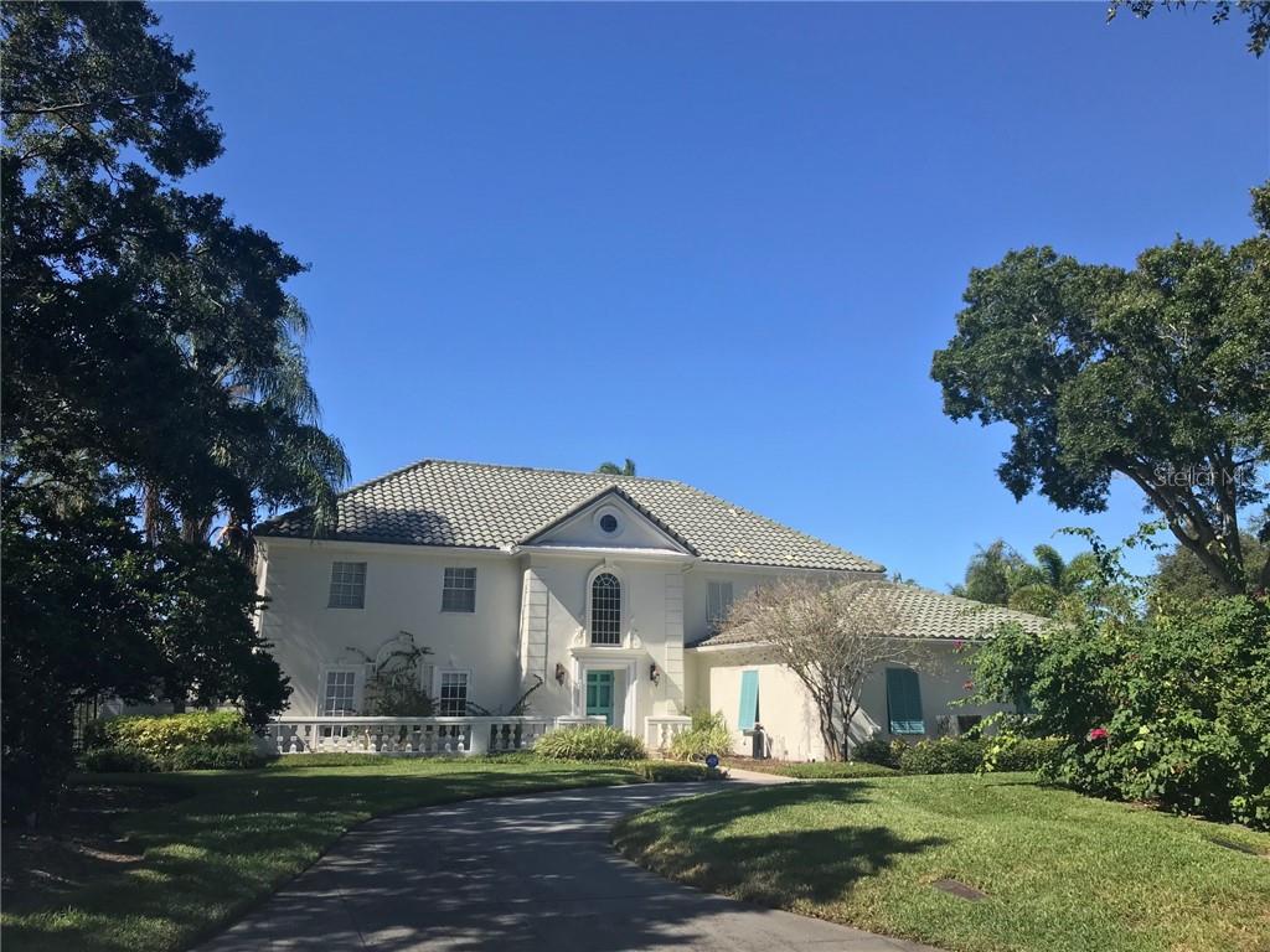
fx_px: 1027
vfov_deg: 49.7
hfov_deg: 63.4
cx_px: 635
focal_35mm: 28
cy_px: 476
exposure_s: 1/1709
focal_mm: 3.99
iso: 20
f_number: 1.8
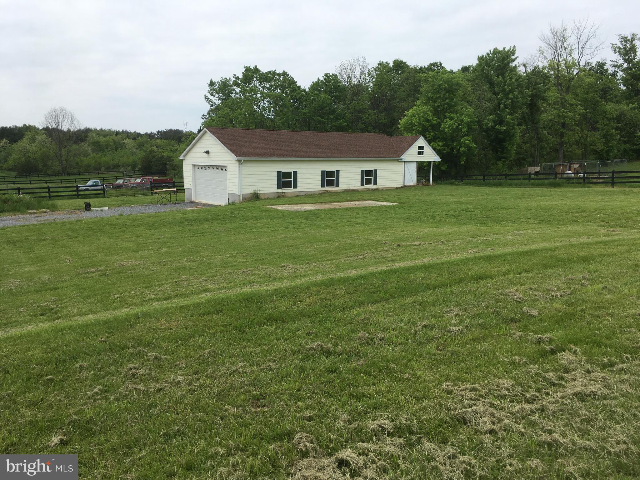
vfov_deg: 48.2
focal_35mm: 29
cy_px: 240
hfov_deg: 61.7
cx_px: 320
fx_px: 536
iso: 25
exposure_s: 1/1479
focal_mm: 4.15
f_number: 2.2
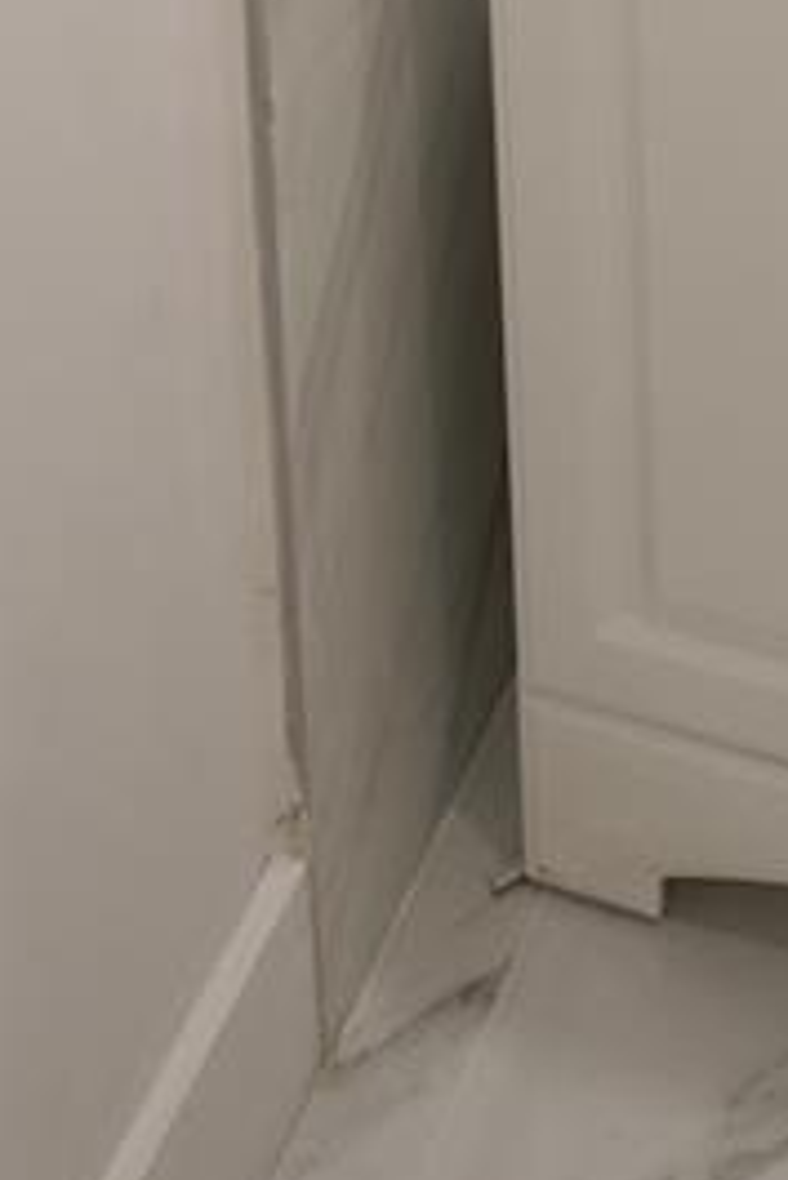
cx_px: 668
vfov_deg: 18.2
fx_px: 2540
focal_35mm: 77
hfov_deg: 17.4
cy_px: -1140
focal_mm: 17.1
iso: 400
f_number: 4
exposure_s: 1/60
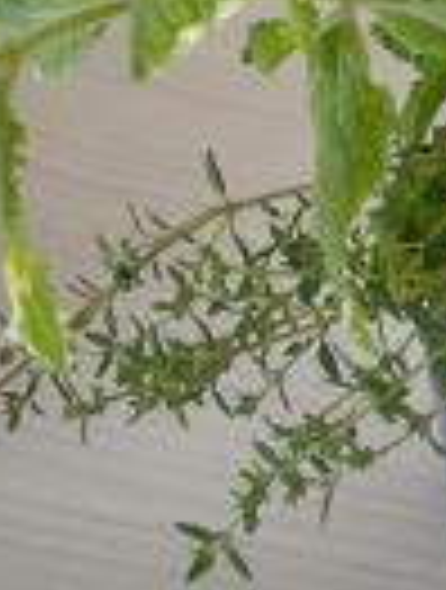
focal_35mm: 114
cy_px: -97
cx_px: 554
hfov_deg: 12.7
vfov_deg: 16.6
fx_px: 1949
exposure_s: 1/39.6
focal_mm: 7.4
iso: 800
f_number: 3.5
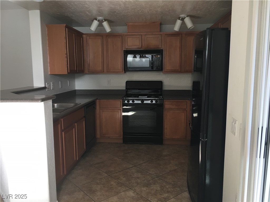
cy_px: 101
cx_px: 135
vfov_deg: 48.2
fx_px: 226
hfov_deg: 61.7
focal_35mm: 29
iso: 25
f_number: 2.2
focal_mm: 4.15
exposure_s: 1/15
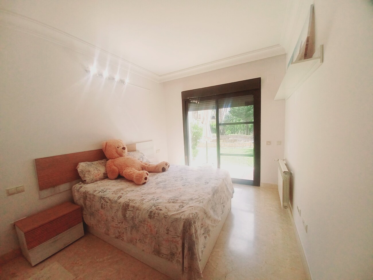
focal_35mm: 13
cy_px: 140
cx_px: 186
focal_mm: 1.42
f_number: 2.2
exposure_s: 1/161
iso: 40
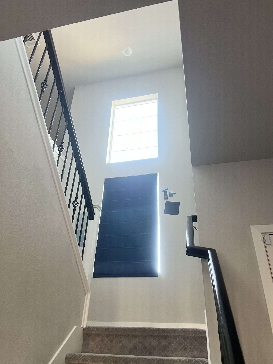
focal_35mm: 26
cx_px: 136
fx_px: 273
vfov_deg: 67.3
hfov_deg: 53.1
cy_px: 182
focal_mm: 5.7
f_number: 1.5
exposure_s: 1/60
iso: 250
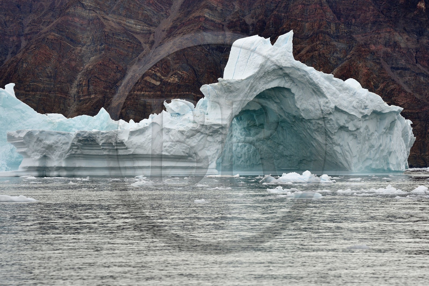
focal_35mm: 200
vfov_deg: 6.9
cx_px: 214
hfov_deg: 10.3
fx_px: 2383
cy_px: 143
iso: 400
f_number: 10
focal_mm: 200
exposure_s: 1/500
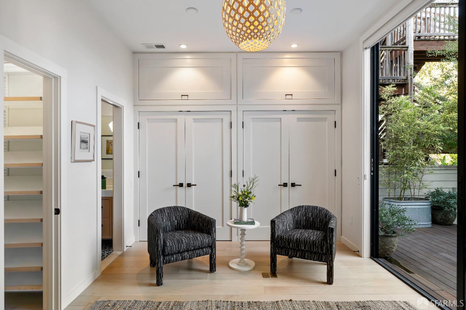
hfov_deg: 84.0
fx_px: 259
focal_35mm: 20
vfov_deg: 61.9
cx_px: 233
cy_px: 155
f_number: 6.3
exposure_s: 1/20
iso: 400
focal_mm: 20
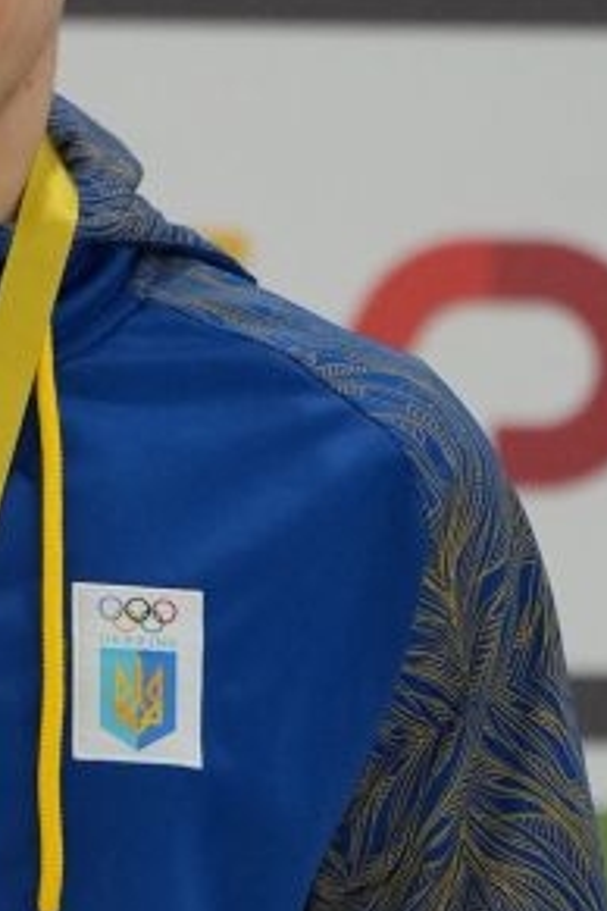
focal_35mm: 1239
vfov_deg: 1.7
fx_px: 31334
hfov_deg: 1.1
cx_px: -59
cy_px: 701
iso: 2000
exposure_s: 1/500
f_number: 2.8
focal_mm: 200
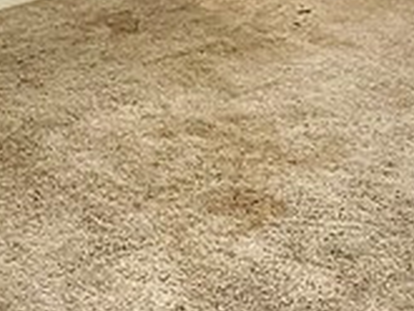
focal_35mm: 87
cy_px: -356
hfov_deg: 22.5
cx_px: 166
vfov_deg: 13.8
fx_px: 1041
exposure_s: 1/60
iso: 160
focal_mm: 2.22
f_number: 2.2
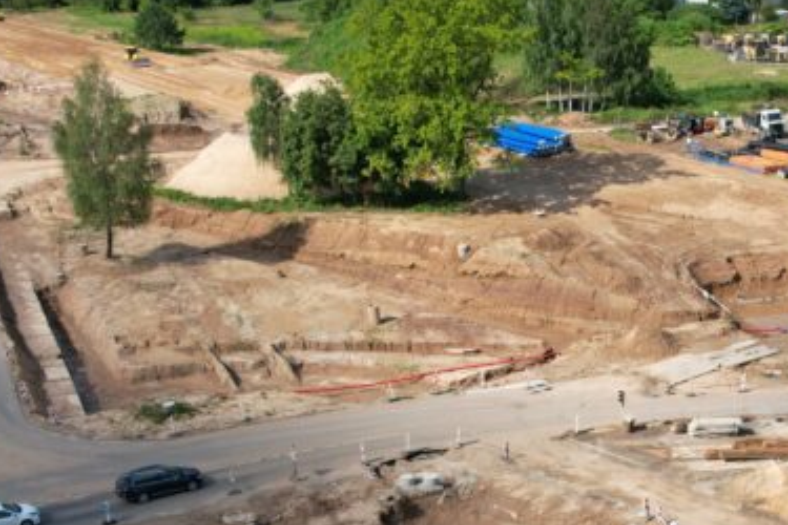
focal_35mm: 60
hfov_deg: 32.4
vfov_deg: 22.3
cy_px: 425
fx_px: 1313
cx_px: 645
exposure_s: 1/2000
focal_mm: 8.38
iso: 110
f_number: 2.8
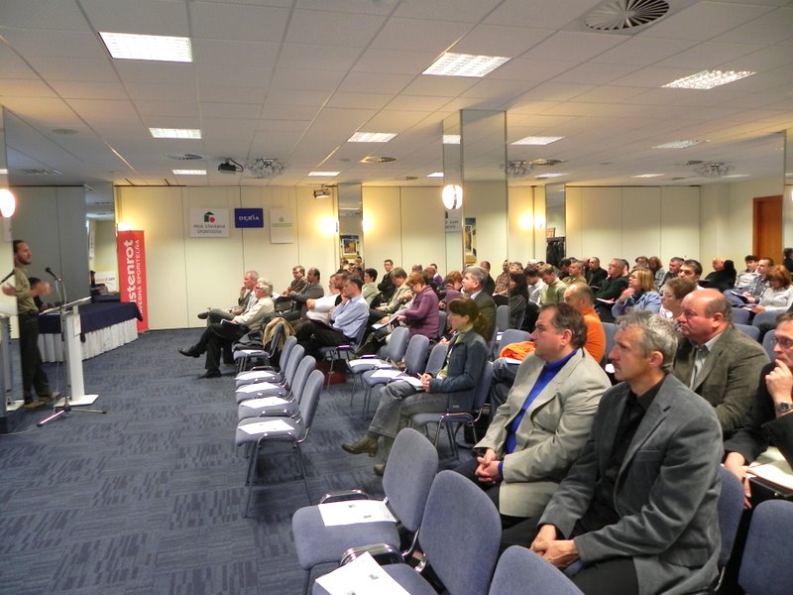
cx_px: 396
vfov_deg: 53.1
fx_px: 596
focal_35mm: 26
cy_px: 298
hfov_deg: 67.3
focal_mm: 4.6
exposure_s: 1/14
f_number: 2.8
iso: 200
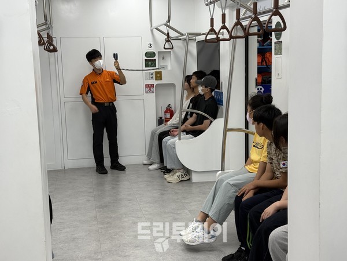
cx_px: 174
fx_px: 481
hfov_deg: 39.7
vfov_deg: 30.3
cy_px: 130
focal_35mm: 48
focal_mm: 6.76
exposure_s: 1/120
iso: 50
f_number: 1.78
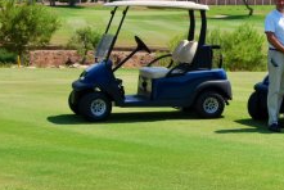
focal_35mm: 104
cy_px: 19
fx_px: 822
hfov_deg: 19.1
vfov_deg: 13.1
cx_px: 284
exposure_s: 1/250
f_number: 8
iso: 100
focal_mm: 34
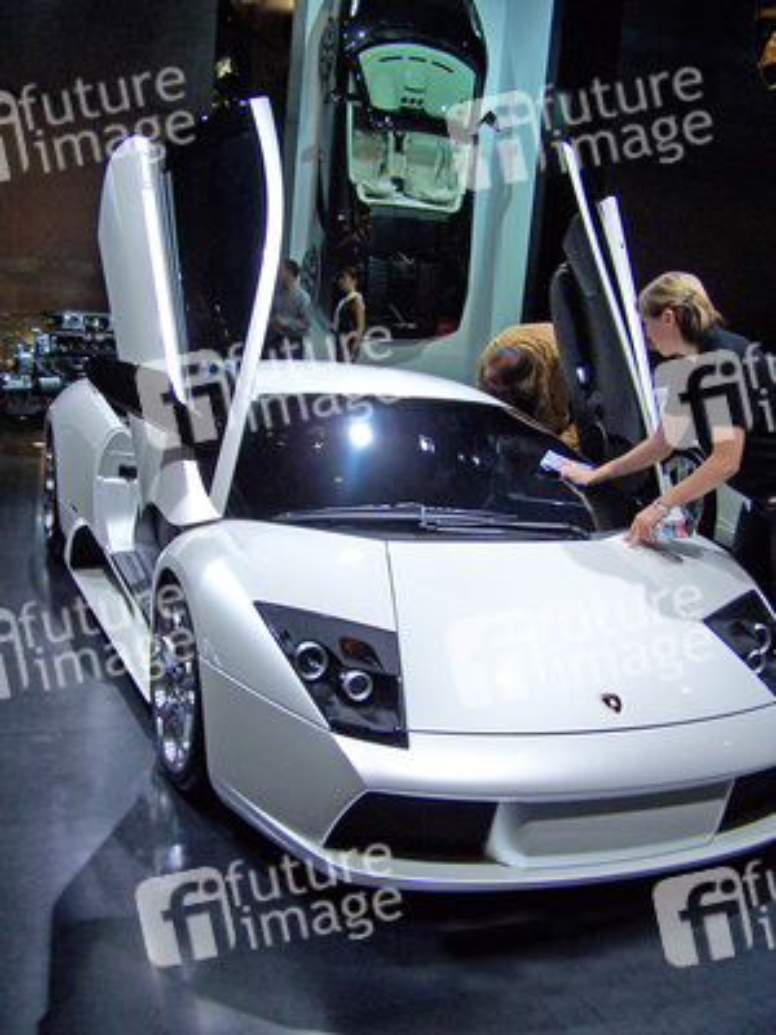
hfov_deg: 37.7
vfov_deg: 49.0
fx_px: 1136
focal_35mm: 38
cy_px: 518
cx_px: 388
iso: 200
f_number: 2.8
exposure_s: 1/500
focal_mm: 6.3
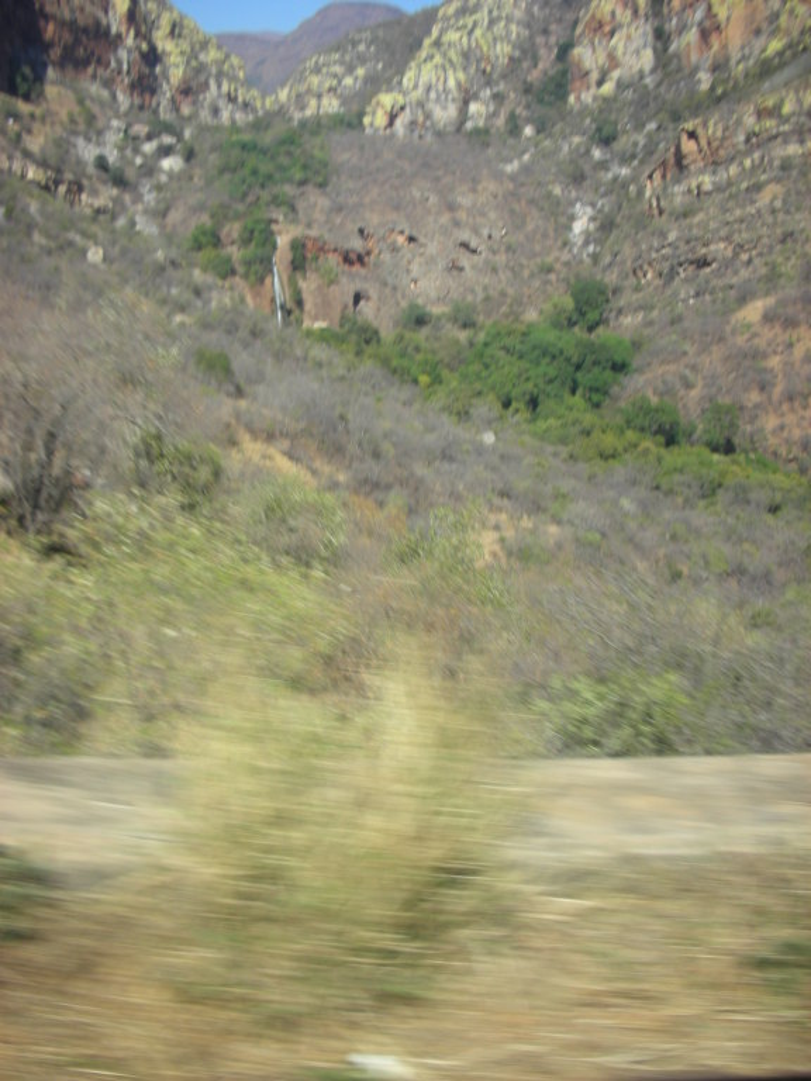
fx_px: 1093
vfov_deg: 52.6
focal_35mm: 35
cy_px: 540
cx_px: 406
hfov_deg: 40.7
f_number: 3
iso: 50
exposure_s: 1/118
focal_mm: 5.8
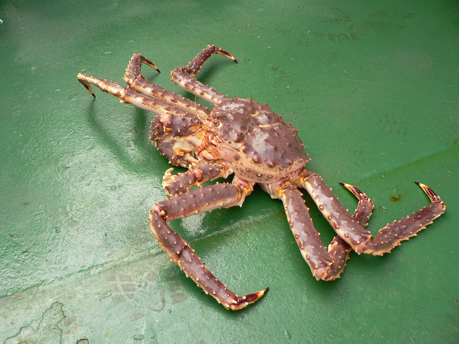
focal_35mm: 36
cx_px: 230
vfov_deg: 39.7
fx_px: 477
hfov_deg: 51.4
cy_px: 172
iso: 80
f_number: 2.8
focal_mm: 6
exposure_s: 1/100
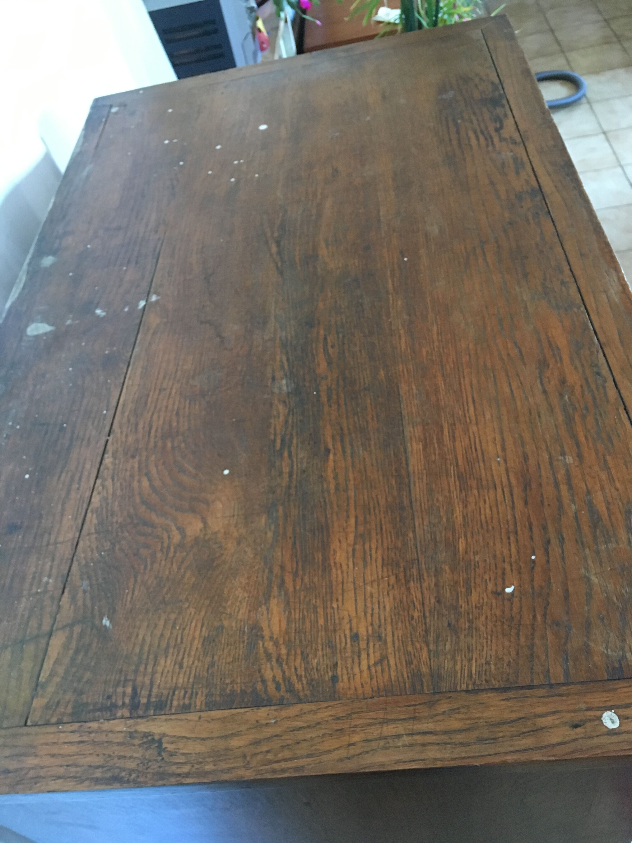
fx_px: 706
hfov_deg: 48.2
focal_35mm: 29
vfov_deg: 61.7
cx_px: 316
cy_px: 422
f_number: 2.2
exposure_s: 1/25
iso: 200
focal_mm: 4.15
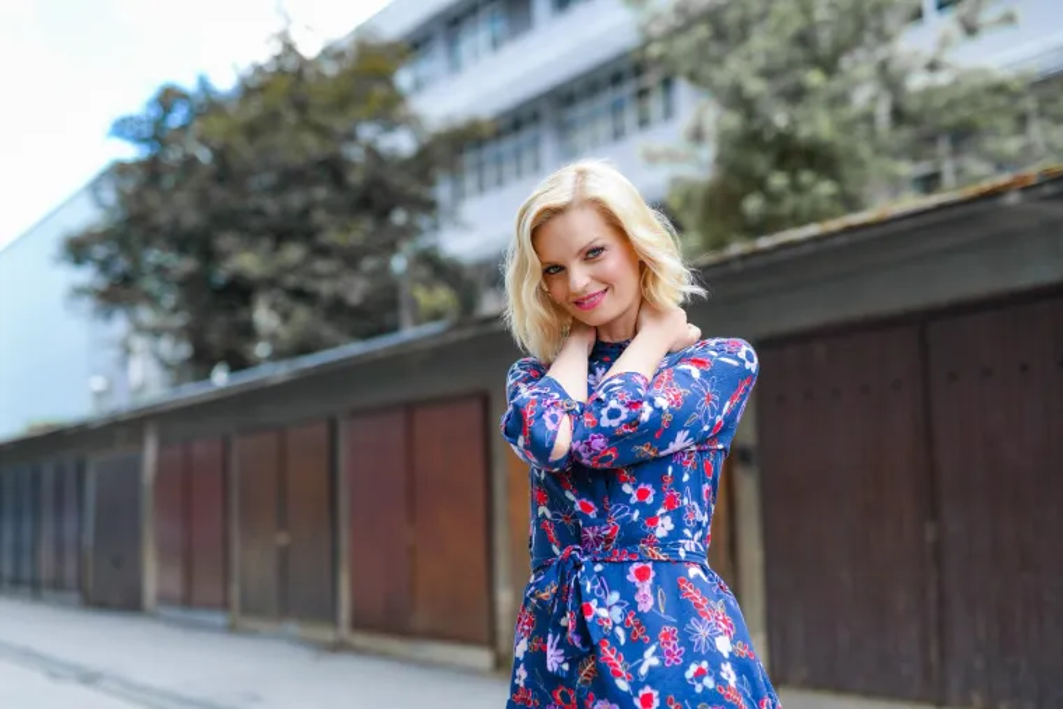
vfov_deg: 27.0
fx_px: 1477
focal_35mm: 50
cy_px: 354
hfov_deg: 39.6
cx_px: 532
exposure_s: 1/2500
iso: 400
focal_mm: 50
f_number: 2.2
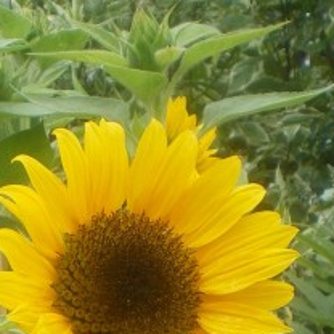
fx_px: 884
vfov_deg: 20.1
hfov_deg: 21.1
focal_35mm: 81
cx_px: 63
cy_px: 395
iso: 64
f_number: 4.6
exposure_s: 1/125
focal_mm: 6.3
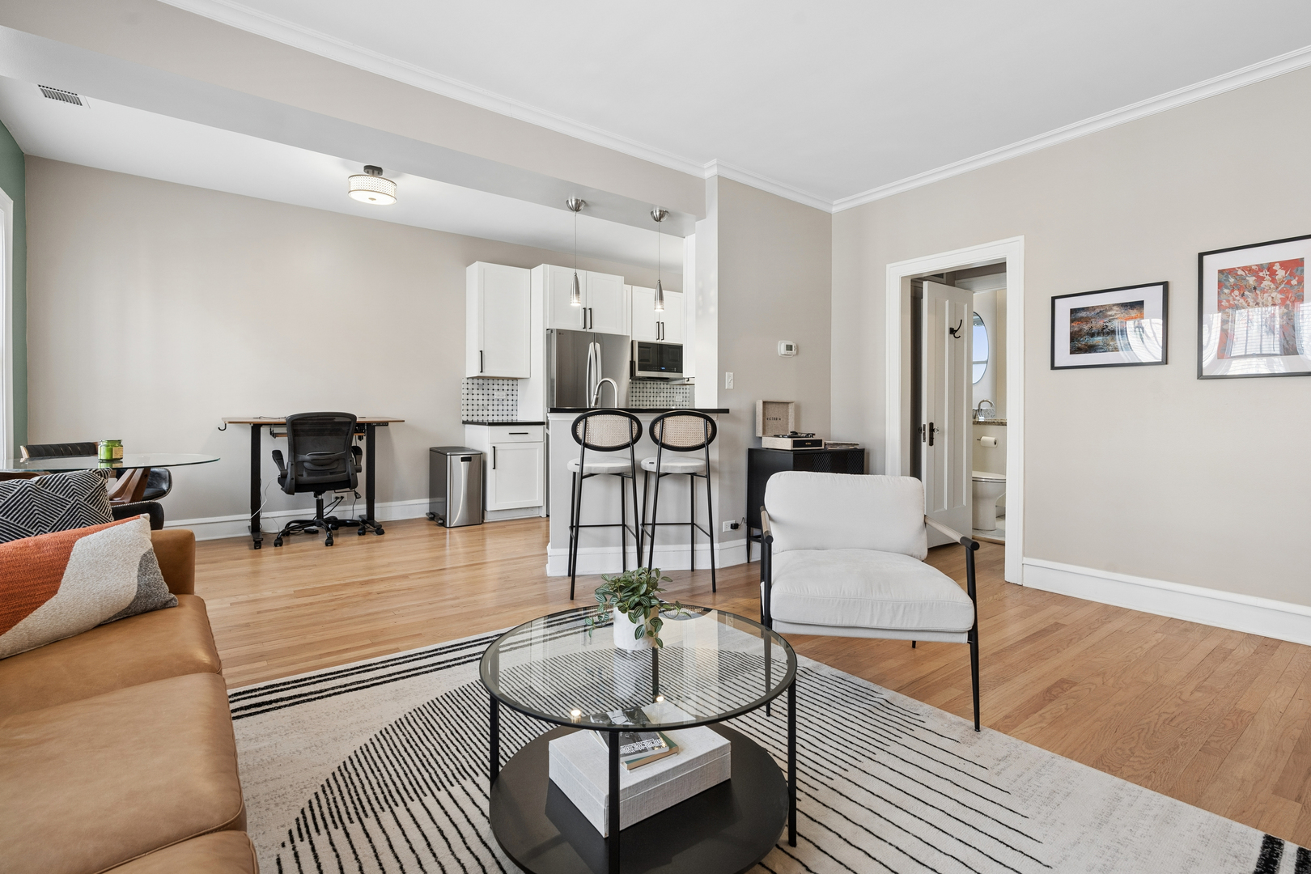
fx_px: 583
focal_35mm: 16
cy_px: 437
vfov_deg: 73.7
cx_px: 656
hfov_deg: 96.7
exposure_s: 1/20
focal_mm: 16
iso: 400
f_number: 8
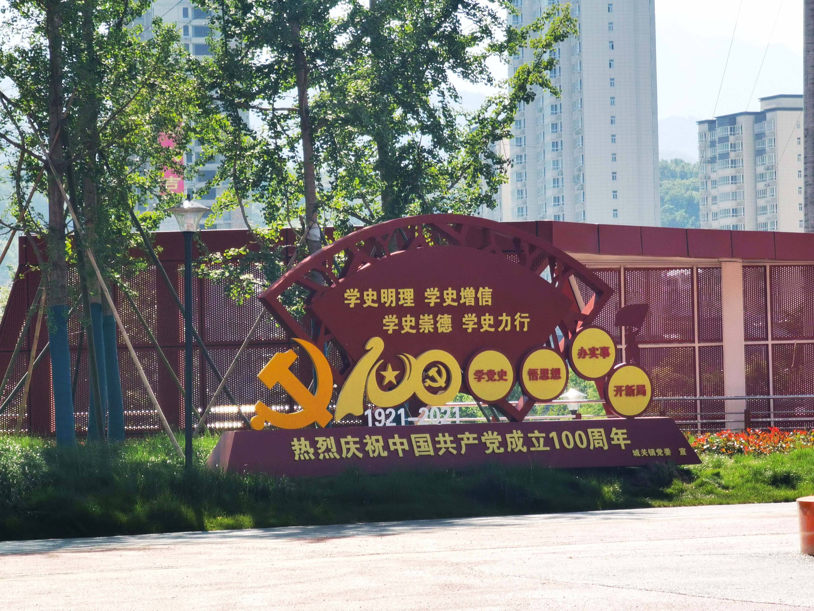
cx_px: 407
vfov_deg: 10.0
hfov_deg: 13.3
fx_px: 3504
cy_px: 306
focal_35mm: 149
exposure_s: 1/588
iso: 50
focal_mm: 14.46
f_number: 3.4
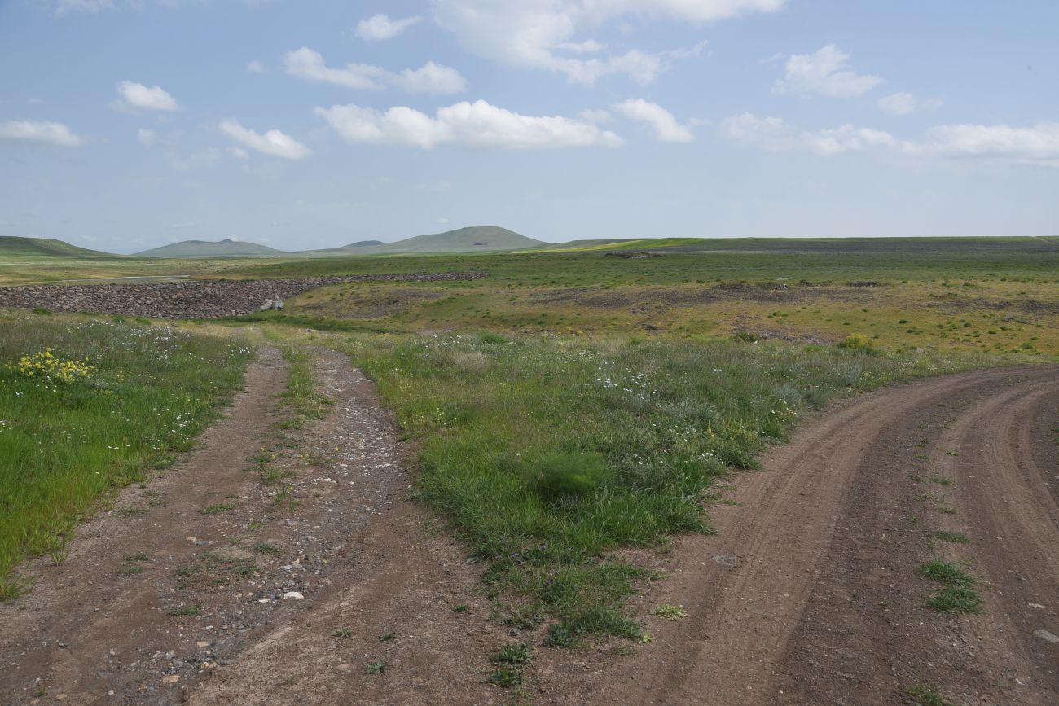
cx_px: 530
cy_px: 353
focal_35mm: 32
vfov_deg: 41.1
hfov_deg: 58.7
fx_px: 941
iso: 100
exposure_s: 1/125
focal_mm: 32
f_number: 13
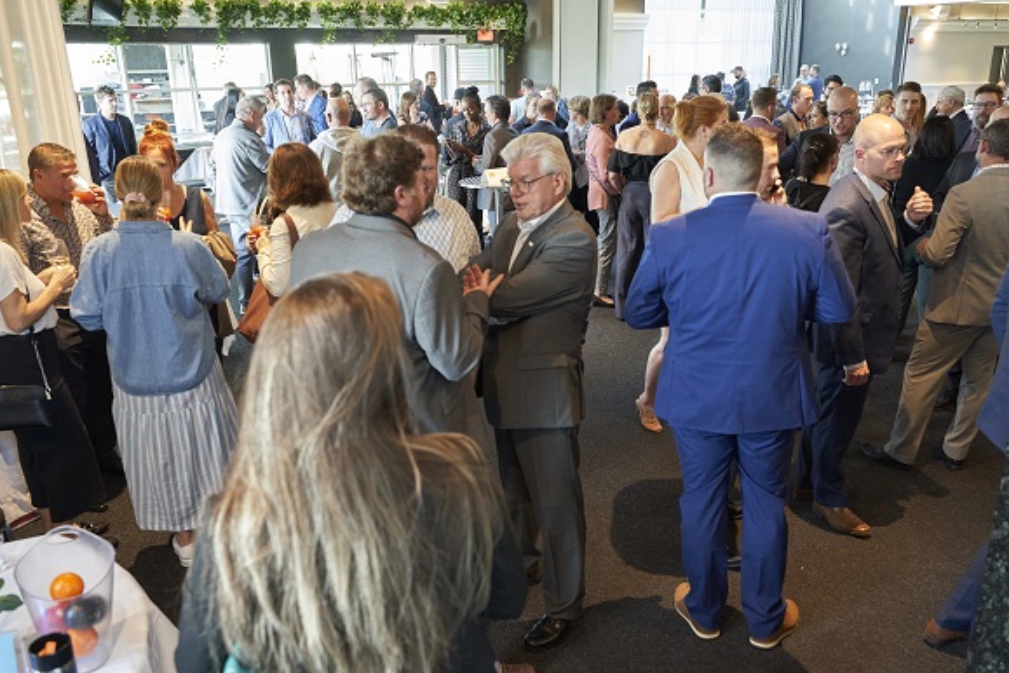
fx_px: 813
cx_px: 512
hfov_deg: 63.7
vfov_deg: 45.0
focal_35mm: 29
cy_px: 343
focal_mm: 28
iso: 8000
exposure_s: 1/200
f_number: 4
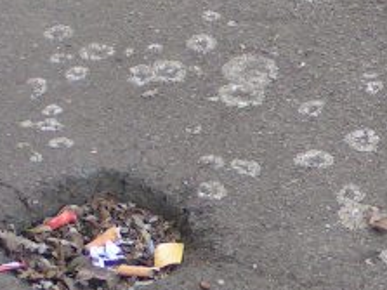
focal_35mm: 269
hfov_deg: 7.3
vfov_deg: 5.5
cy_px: 31
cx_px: 488
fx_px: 3006
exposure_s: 1/80
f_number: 3.2
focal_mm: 11.5
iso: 125
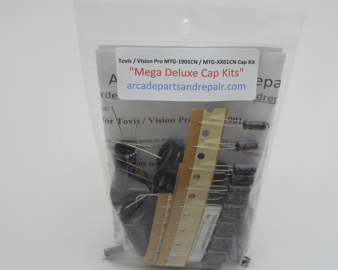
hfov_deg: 37.3
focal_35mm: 50
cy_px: 141
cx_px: 188
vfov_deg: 30.3
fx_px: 500
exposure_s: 1/30
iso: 110
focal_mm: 7.9
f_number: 4.7
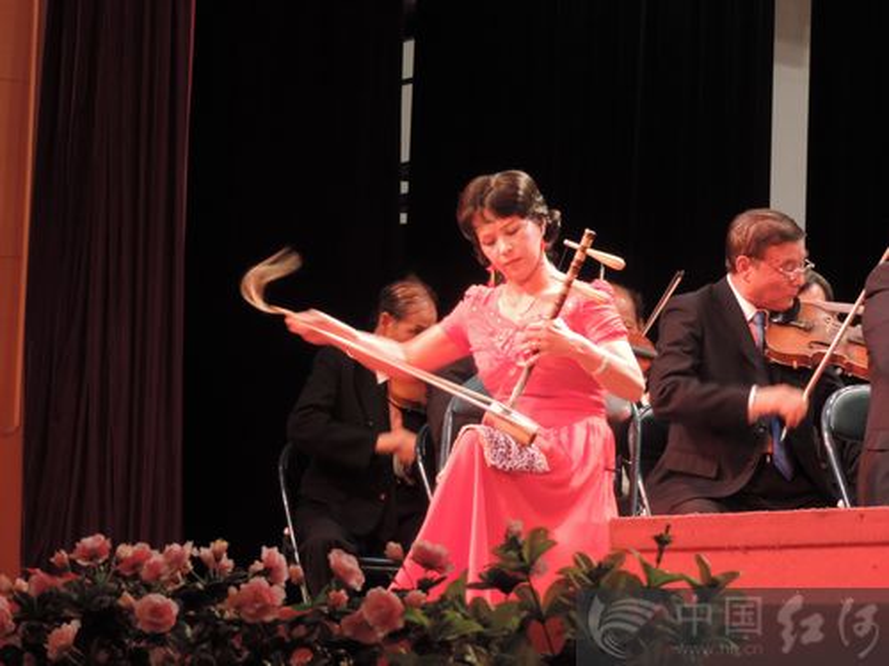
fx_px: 3981
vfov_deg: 9.6
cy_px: 333
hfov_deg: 12.7
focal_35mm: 155
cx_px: 444
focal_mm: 27.6
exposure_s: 1/30
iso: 560
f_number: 4.4
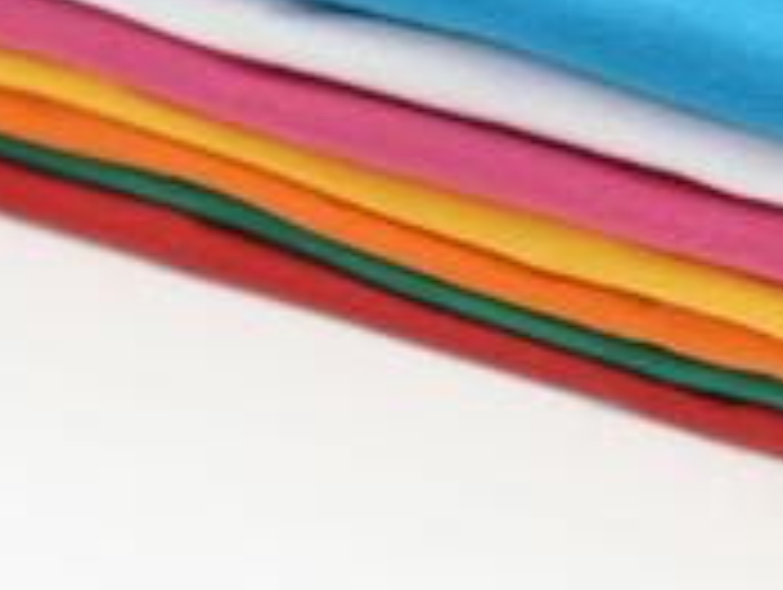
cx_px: 720
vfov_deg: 10.6
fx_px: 3126
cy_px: -135
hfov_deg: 14.1
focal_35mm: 138
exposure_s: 1/100
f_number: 5
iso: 125
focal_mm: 50
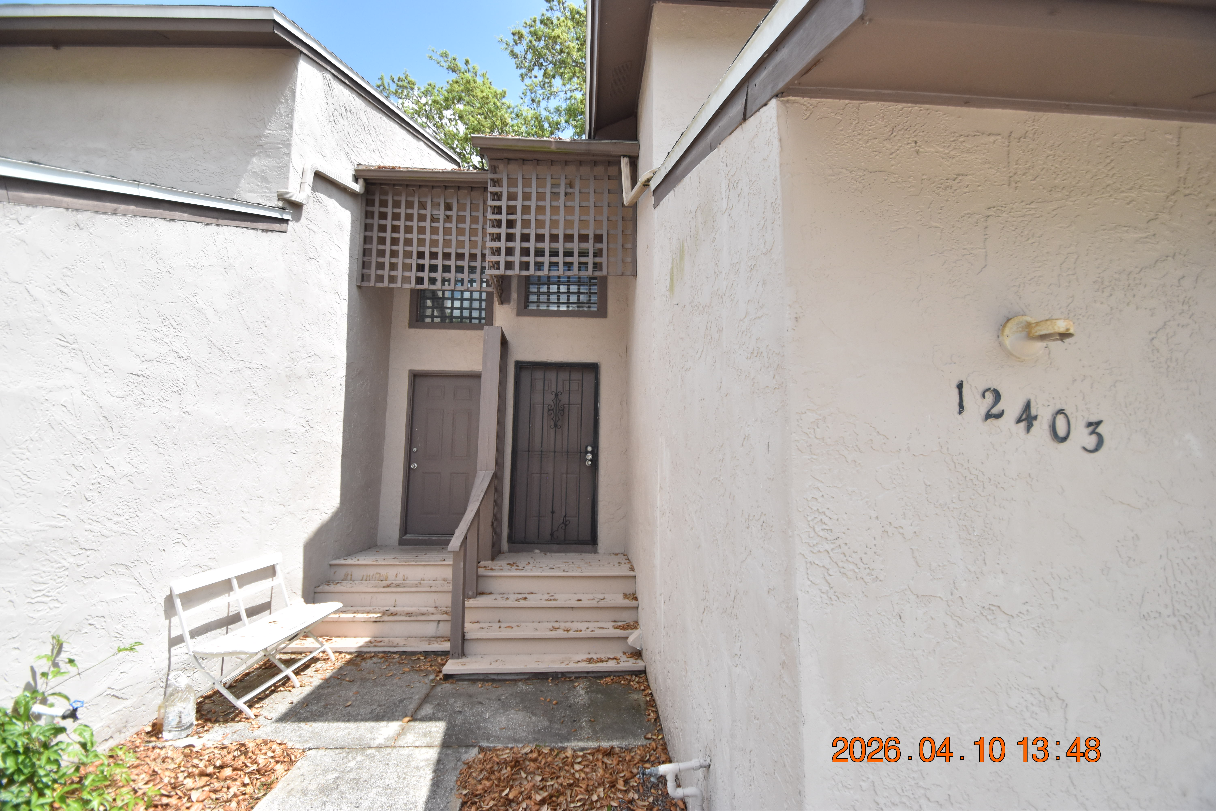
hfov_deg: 100.4
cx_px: 608
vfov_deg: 77.3
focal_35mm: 15
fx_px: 507
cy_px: 406
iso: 800
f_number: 3.5
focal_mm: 10
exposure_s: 1/4000
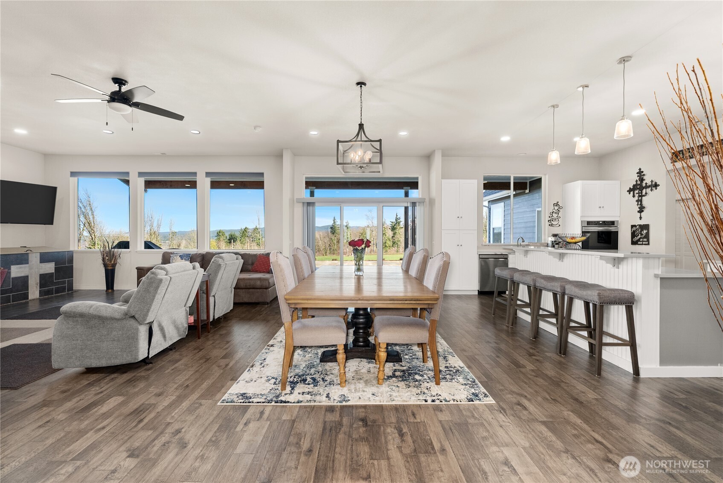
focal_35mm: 16
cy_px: 242
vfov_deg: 73.8
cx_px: 362
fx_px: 321
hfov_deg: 96.7
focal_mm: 16
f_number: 10
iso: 500
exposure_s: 1/6
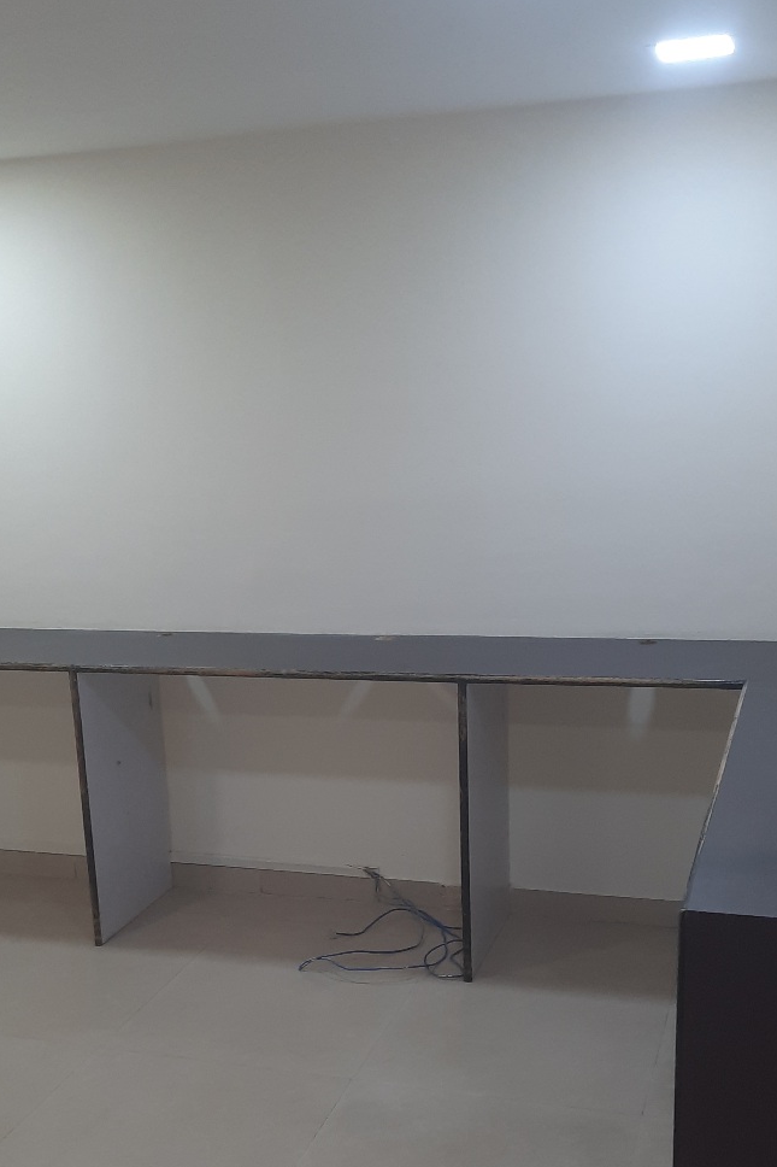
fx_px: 1393
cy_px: 799
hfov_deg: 31.1
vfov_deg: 44.6
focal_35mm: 43
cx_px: 312
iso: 100
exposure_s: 1/50
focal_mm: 4.6
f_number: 2
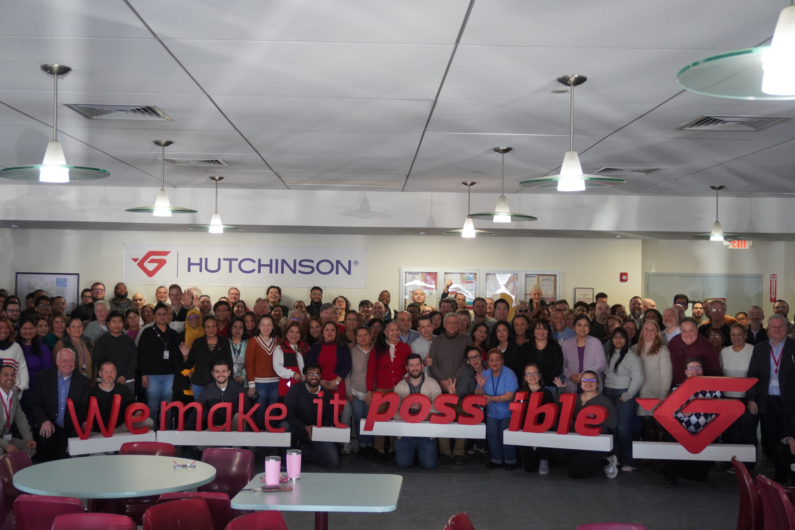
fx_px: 994
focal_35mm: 45
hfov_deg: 43.6
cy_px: 265
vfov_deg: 29.9
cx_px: 398
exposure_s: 1/160
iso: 1600
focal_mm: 30
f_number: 5
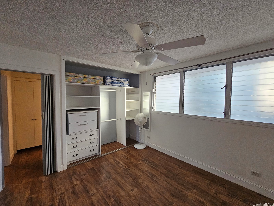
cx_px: 137
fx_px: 103
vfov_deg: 89.9
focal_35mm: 13
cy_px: 103
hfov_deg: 106.2
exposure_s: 1/77.4
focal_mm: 2.2
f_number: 2.2
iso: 250
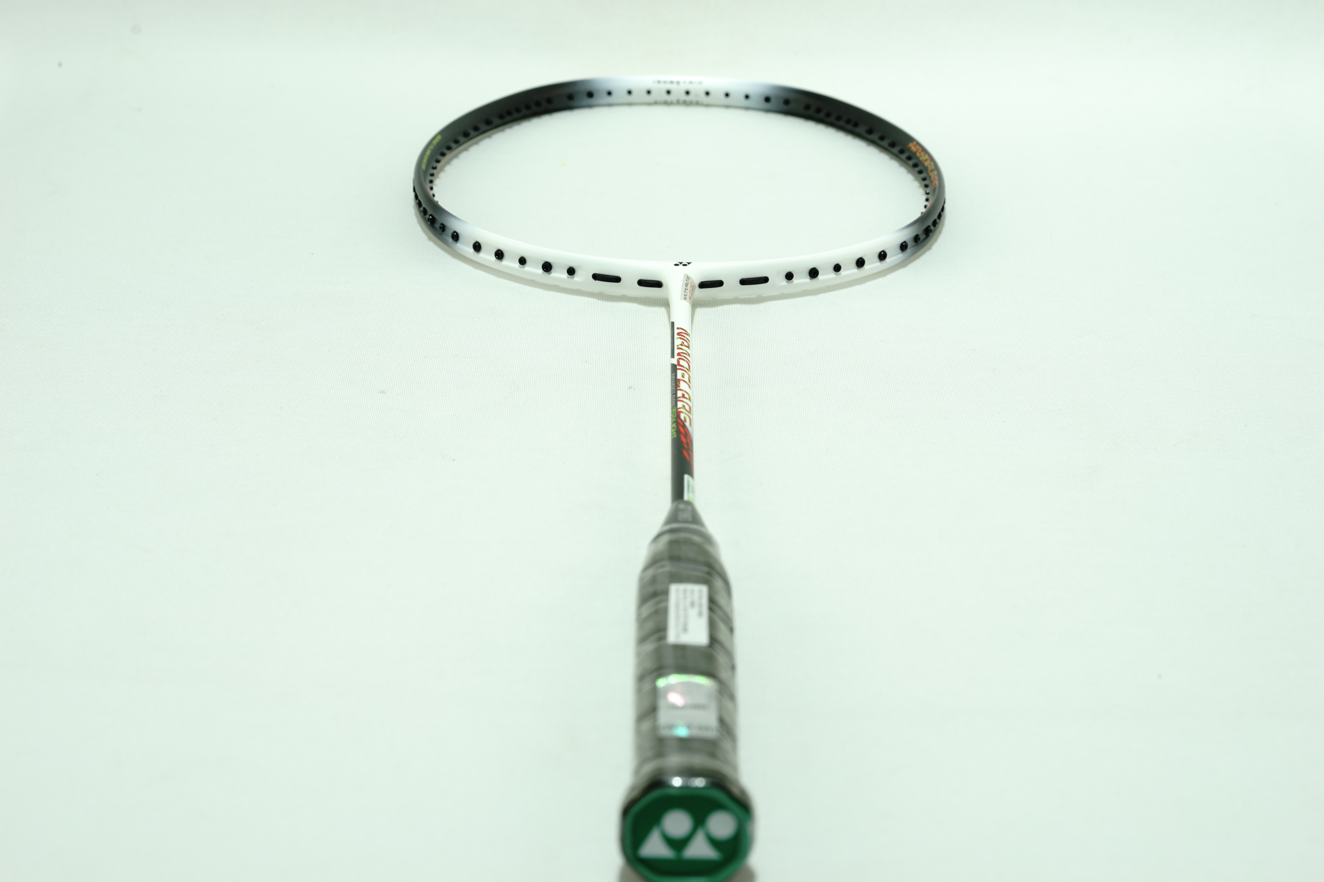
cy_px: 441
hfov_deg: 22.6
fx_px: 3310
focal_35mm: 90
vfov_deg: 15.2
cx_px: 662
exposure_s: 1/10
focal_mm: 90
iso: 100
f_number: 10
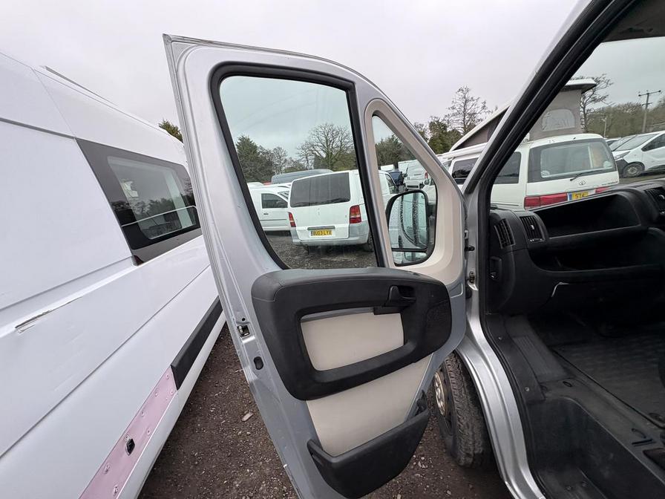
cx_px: 332
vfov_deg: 85.7
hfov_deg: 102.1
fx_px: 269
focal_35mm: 14
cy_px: 250
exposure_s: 1/167
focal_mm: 2.22
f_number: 2.2
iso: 40
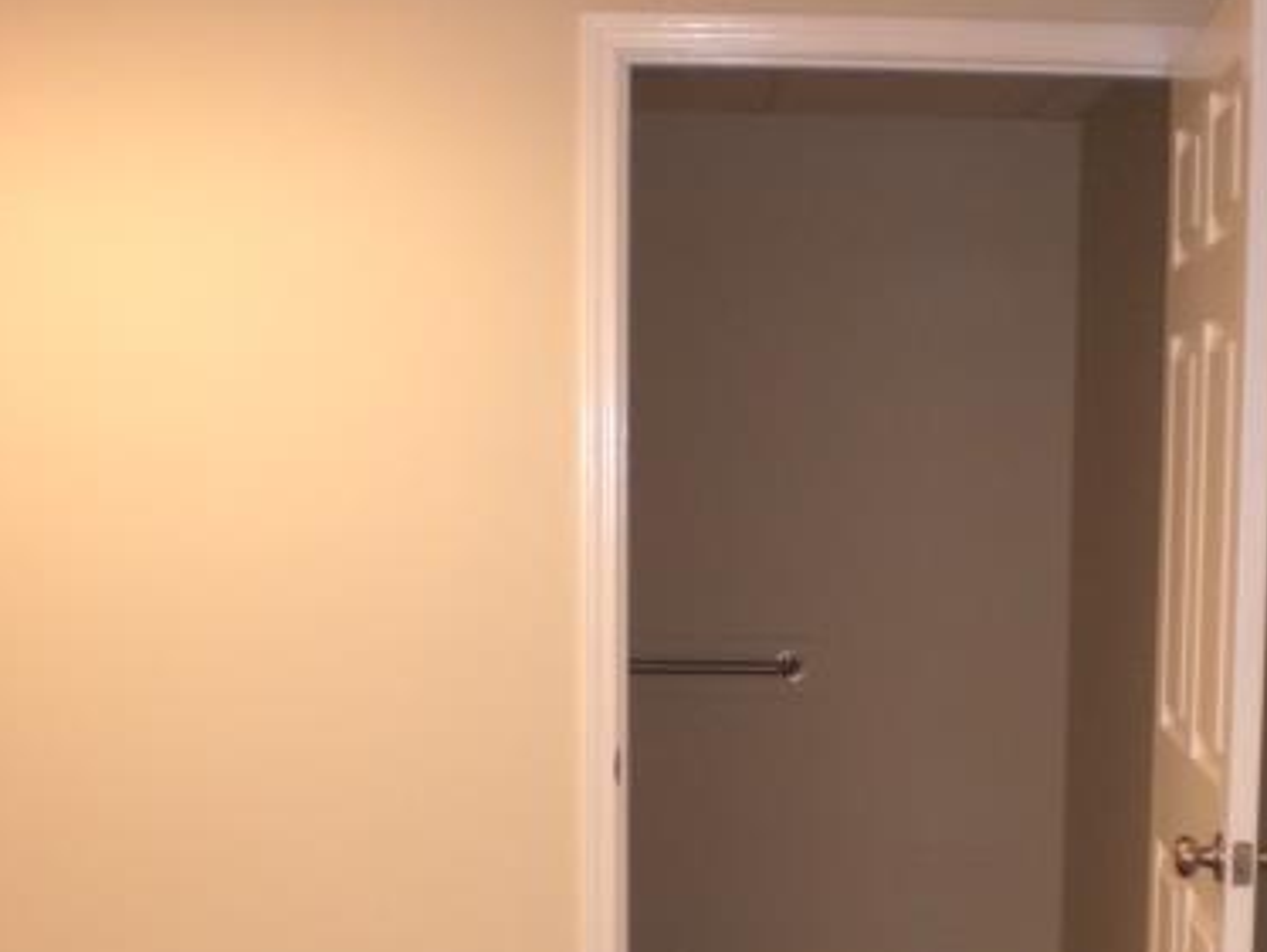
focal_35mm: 65
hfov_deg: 29.6
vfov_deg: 22.3
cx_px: 857
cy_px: 786
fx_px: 2381
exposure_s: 1/125
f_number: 3.1
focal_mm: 6.3
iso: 200
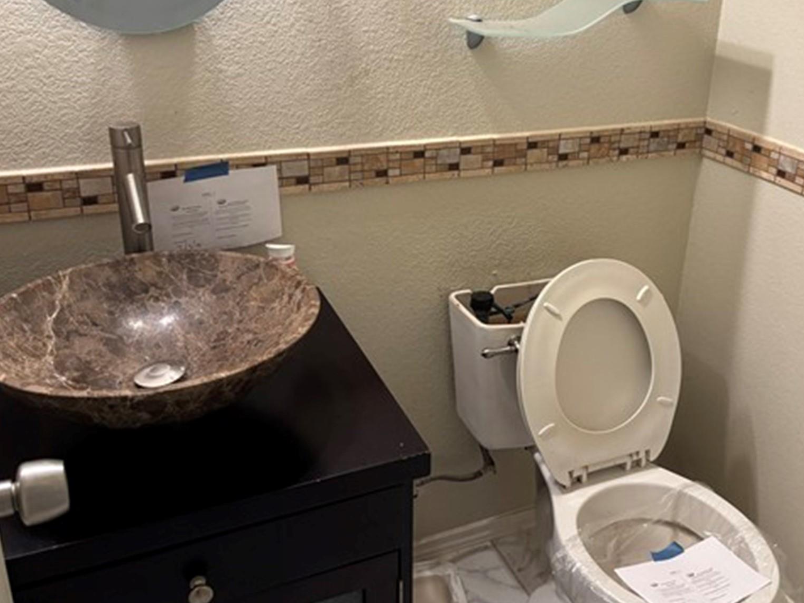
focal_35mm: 35
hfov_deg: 52.4
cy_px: 240
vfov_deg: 40.5
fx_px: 813
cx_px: 473
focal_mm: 5.96
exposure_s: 1/60
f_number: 1.6
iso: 250
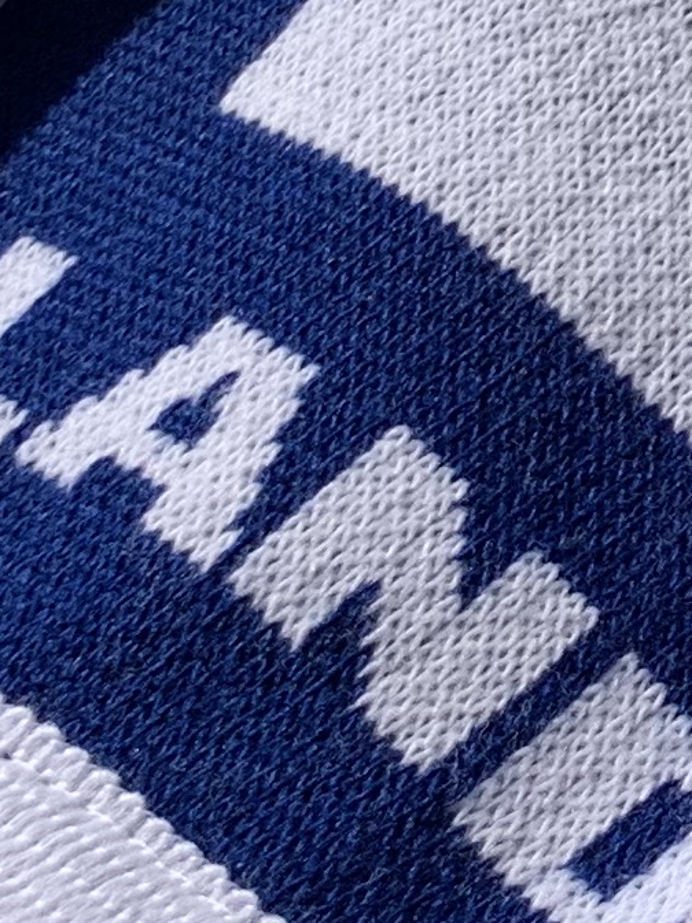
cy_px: -22
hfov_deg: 9.0
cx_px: 1395
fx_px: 4158
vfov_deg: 12.5
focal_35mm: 156
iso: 25
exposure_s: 1/4902
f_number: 1.8
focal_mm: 4.25
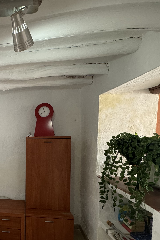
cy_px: 147
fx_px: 180
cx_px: -8
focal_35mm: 27
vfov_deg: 66.5
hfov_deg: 40.5
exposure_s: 1/50
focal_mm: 2.22
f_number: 2.2
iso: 250
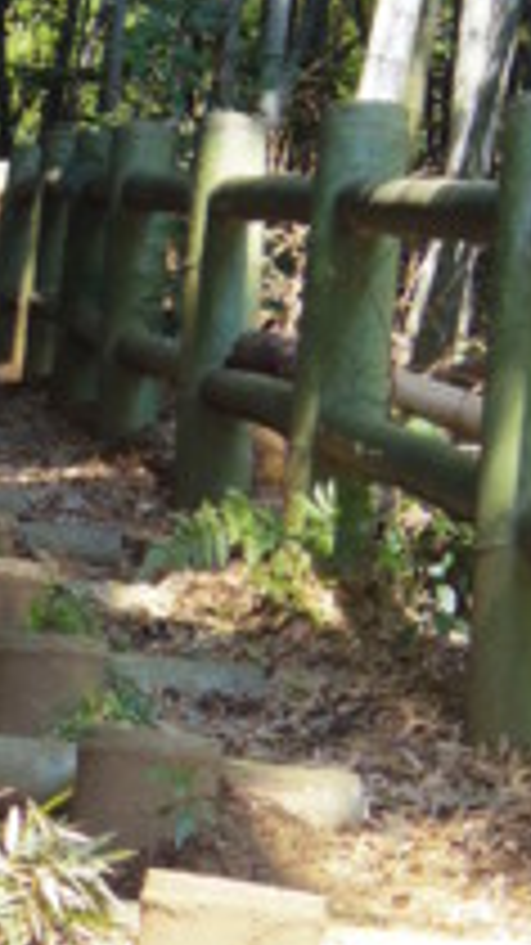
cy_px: 490
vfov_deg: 14.7
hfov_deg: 8.1
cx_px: -360
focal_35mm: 146
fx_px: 3657
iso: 250
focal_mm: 8.5
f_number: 3.2
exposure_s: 1/320
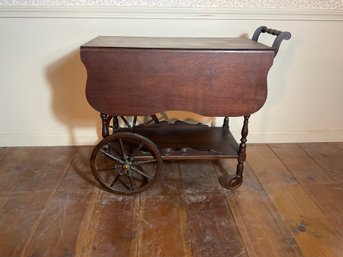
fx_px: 287
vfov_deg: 48.2
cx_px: 172
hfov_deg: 61.7
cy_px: 128
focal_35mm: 29
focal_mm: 3
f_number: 1.8
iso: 125
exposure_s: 1/50
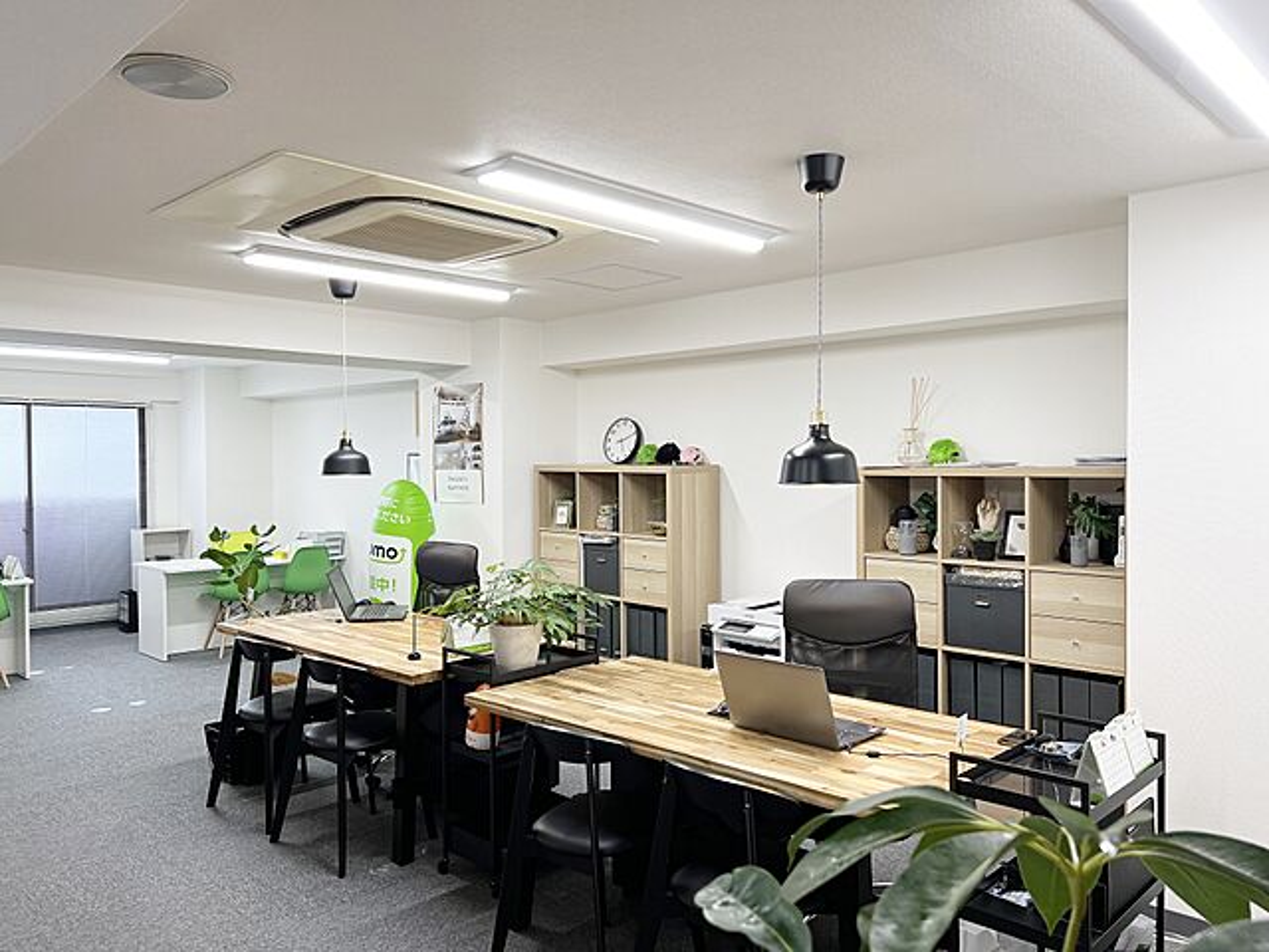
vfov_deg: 53.1
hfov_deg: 67.3
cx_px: 634
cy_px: 476
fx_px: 953
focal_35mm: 26
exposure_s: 1/63
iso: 50
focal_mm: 5.7
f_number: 1.5
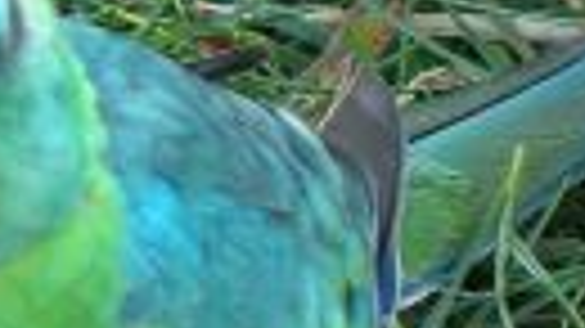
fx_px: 54393
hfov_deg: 0.6
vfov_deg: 0.3
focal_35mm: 3508
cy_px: 402
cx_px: 315
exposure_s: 1/125
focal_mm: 108
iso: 100
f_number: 3.5
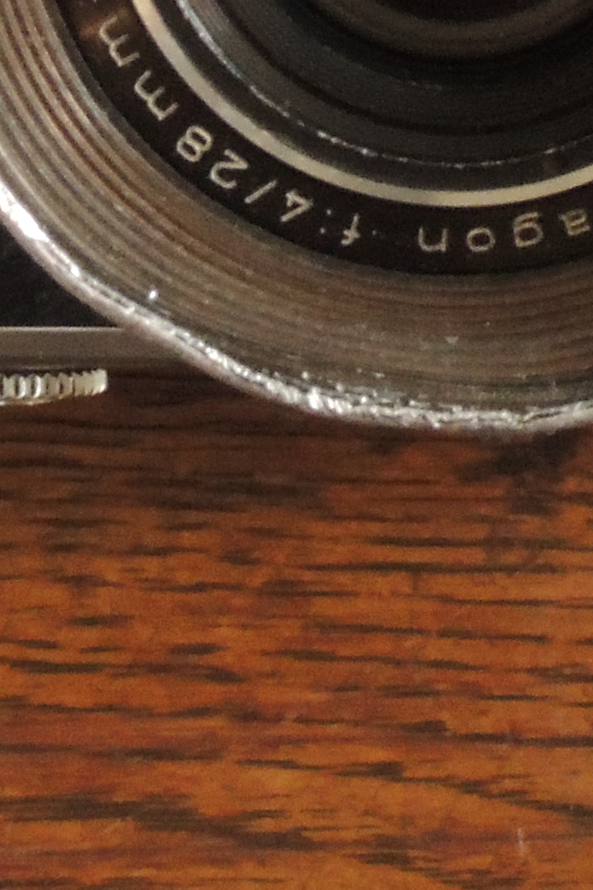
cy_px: -349
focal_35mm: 416
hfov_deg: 3.3
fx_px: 10278
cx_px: 446
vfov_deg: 4.9
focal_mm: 17.9
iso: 800
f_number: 7.8
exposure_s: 1/8
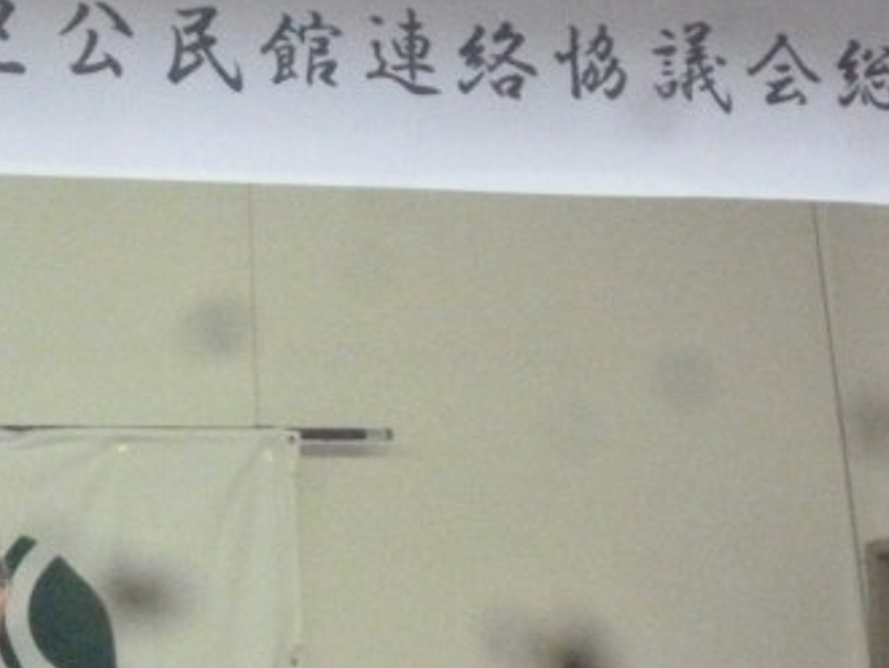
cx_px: 140
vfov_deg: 6.8
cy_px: 805
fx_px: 5577
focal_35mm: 217
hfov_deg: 9.1
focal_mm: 12.5
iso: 1000
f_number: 5
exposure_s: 1/60
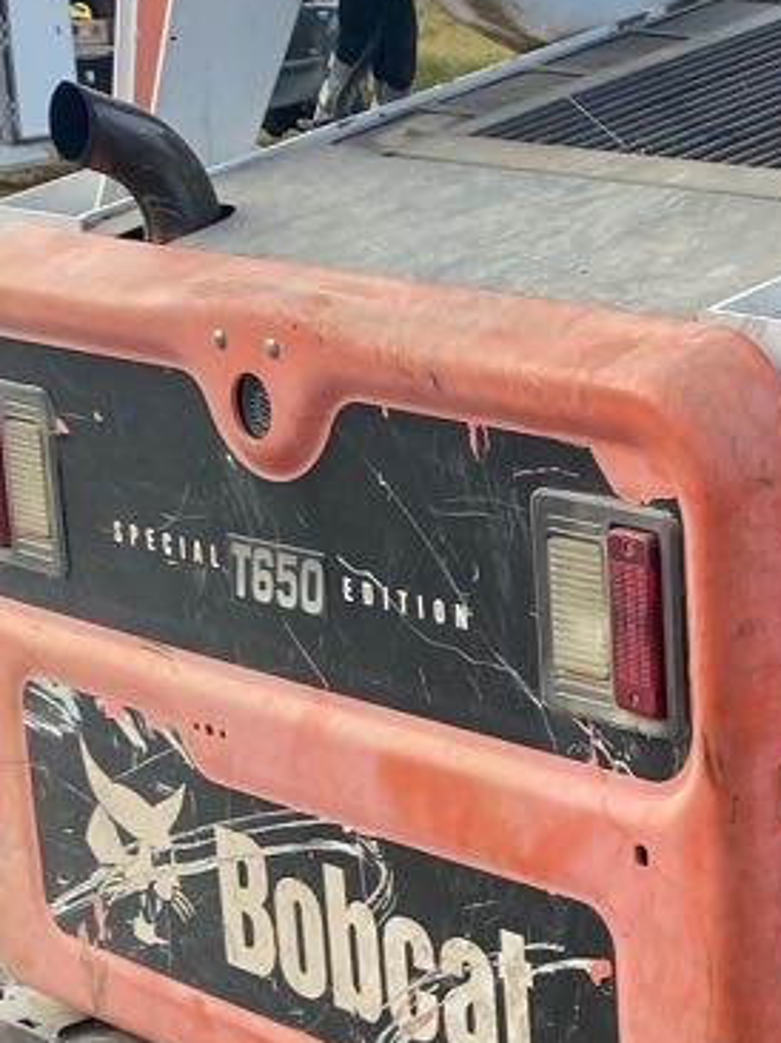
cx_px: 1368
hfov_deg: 13.7
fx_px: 2921
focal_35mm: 97
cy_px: 650
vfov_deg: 20.2
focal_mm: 4.25
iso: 32
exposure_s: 1/905
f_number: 1.8
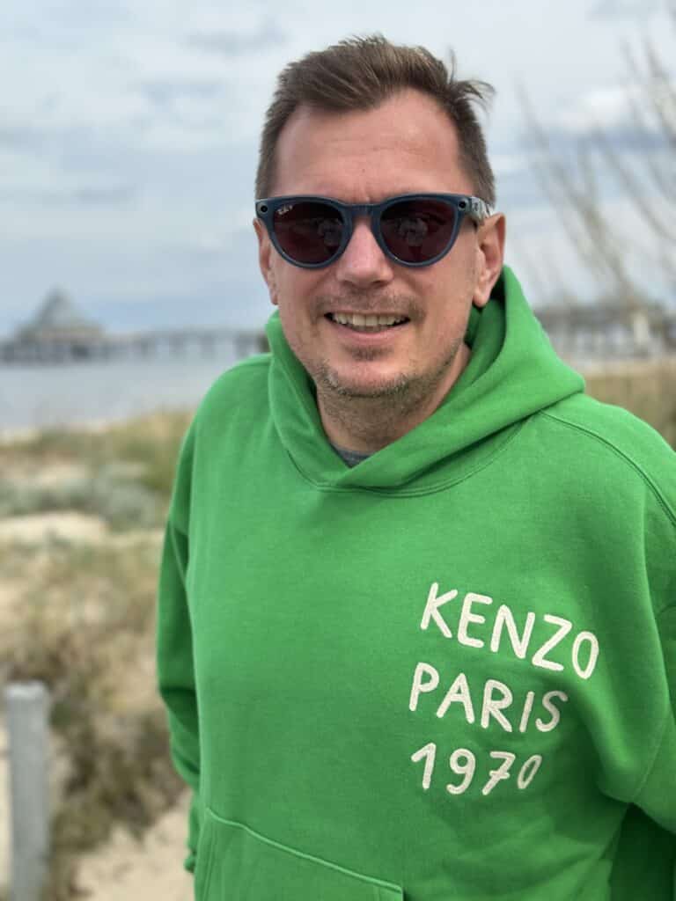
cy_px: 450
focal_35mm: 48
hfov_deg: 30.3
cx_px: 338
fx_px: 1250
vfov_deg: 39.7
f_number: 1.78
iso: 64
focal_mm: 6.76
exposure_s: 1/1724
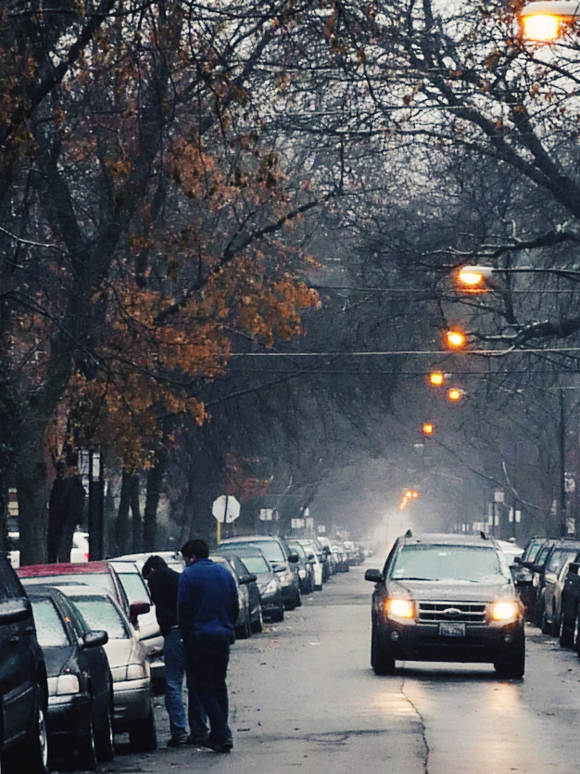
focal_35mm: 254
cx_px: 408
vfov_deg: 7.8
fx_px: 5676
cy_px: 552
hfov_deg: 5.8
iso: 400
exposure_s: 1/80
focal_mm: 23
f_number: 8
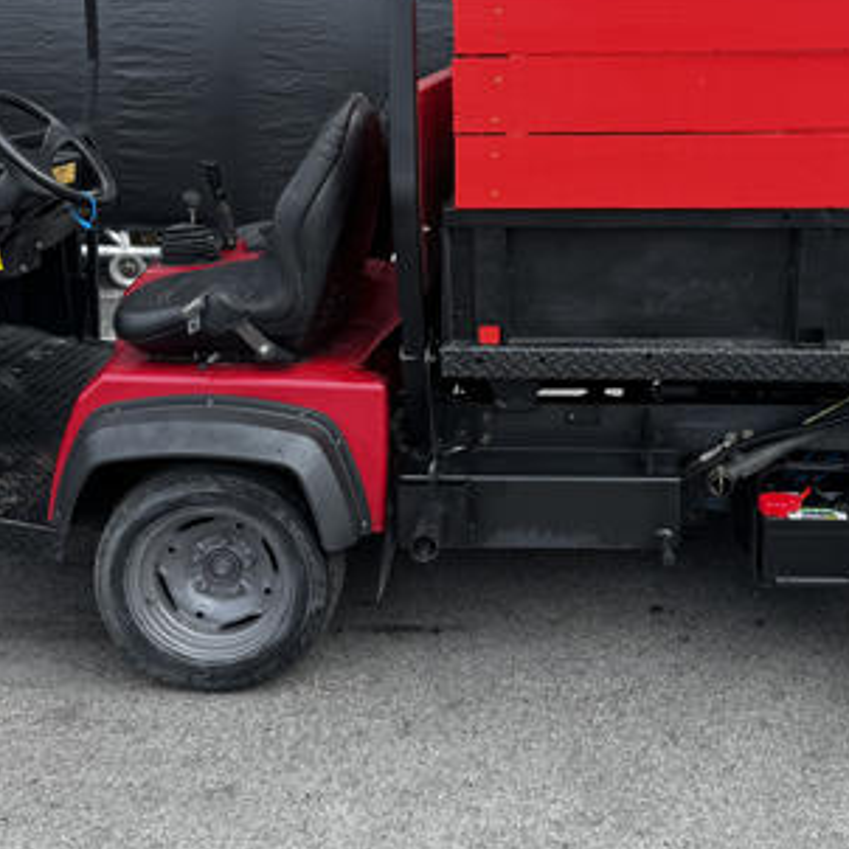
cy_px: 295
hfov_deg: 37.2
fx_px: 1249
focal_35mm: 45
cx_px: 551
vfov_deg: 37.2
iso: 80
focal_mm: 6.76
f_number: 1.78
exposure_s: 1/995
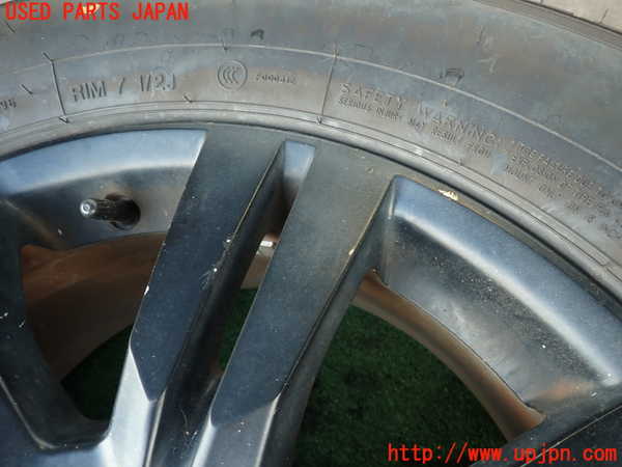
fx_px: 449
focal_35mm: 25
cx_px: 311
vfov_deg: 54.9
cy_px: 234
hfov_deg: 69.4
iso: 125
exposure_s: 1/60
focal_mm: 4.5
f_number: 2
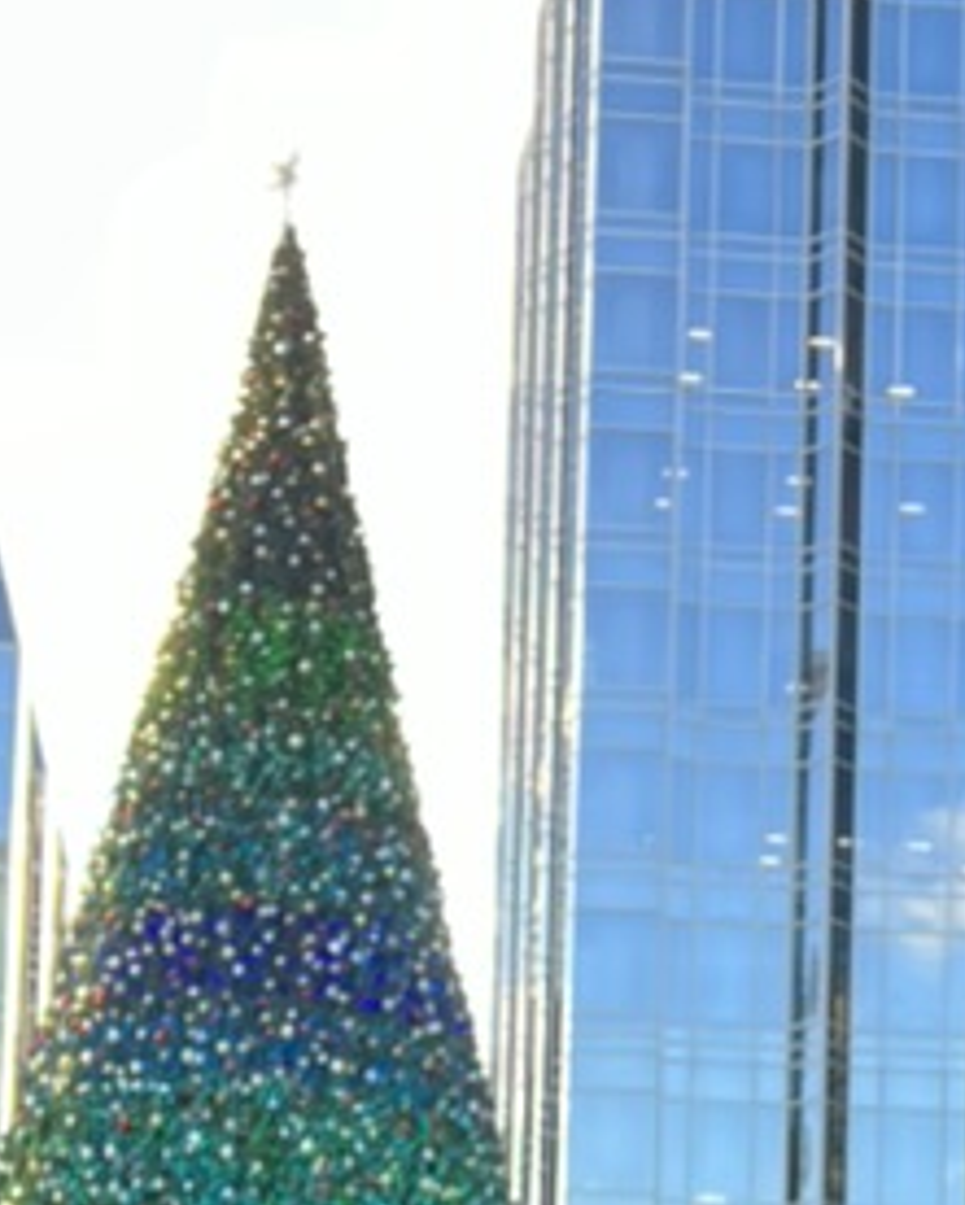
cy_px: 1489
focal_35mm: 94
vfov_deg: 19.1
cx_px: 550
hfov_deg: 16.4
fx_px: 3354
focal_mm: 5.7
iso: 40
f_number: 1.5
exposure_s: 1/260
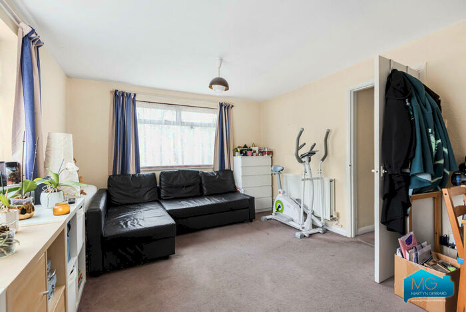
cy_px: 156
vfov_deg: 73.9
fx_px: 207
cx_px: 233
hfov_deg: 96.7
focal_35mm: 16
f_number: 7.1
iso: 800
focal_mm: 16
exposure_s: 1/25
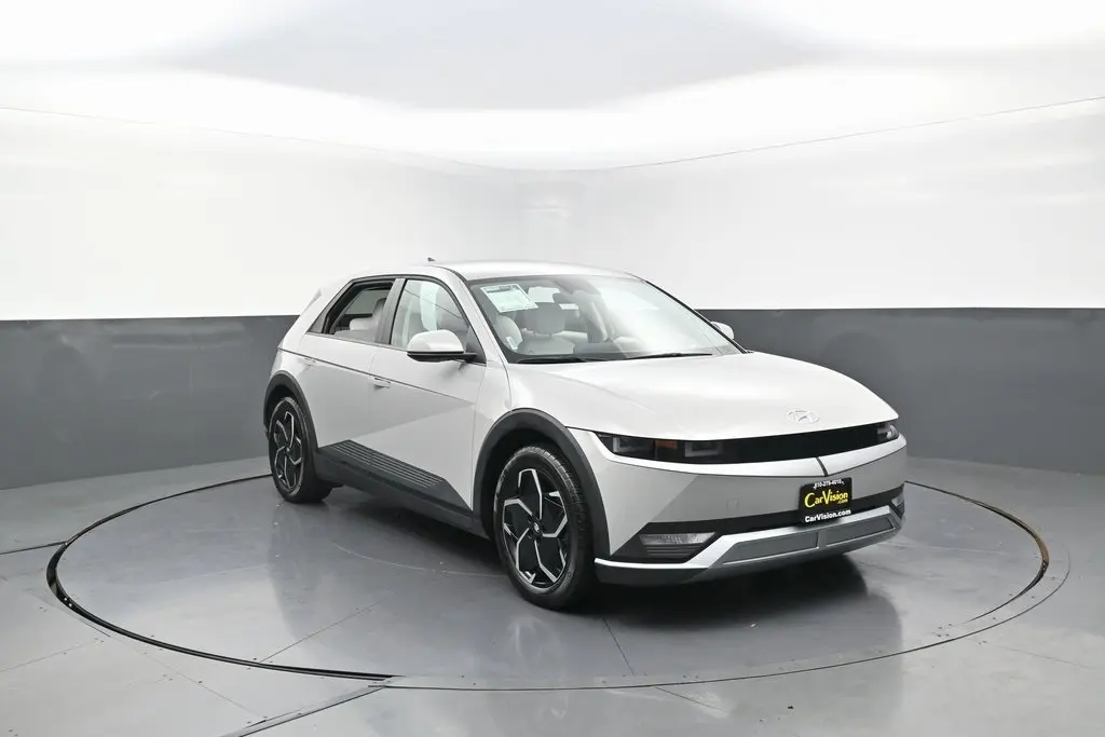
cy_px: 368
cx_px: 552
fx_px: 1036
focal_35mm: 34
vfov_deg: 39.2
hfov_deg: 56.1
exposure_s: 1/125
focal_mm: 22.5
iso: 800
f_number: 7.1
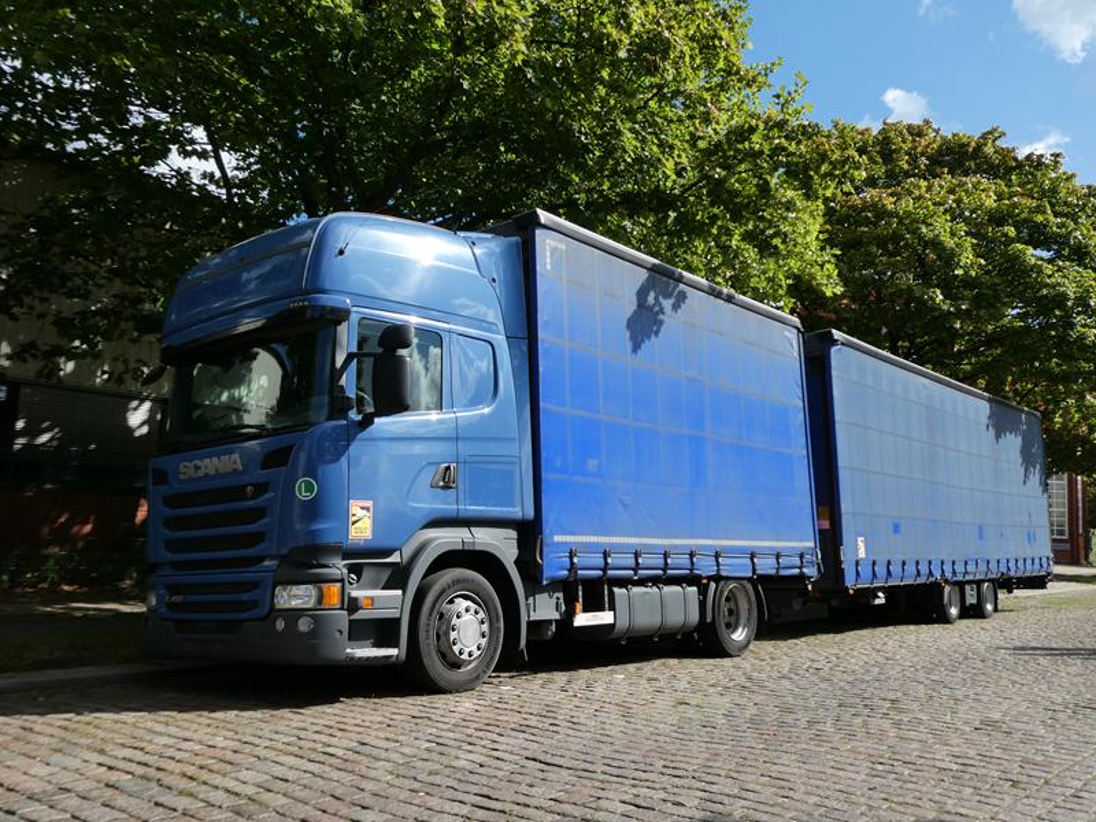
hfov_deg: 58.4
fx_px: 982
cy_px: 411
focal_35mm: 31
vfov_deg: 45.4
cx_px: 548
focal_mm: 5.4
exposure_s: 1/800
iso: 80
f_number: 3.5
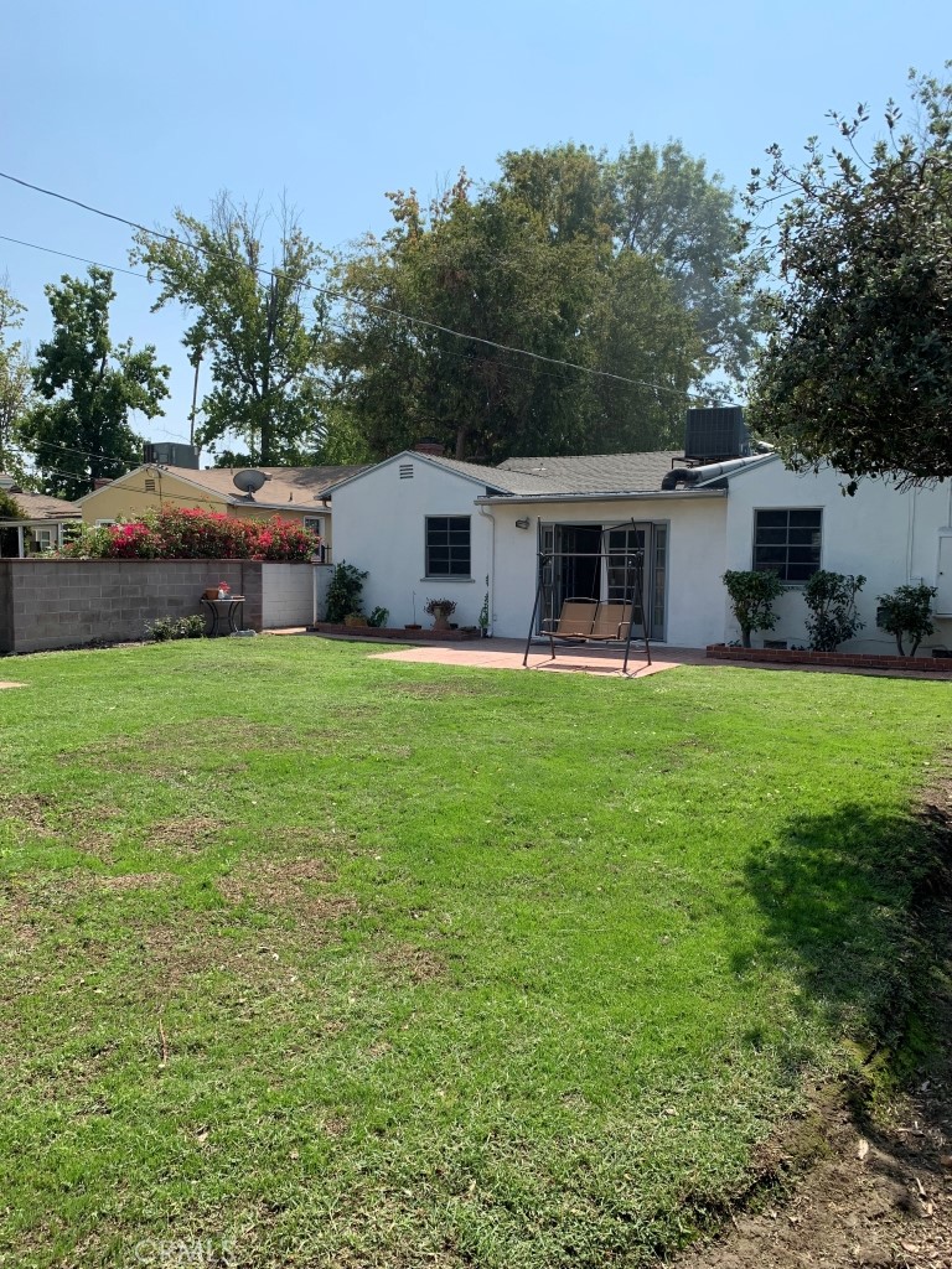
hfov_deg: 53.1
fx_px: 953
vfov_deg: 67.3
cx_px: 476
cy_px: 634
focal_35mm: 26
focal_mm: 4.25
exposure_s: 1/2033
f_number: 1.8
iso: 25
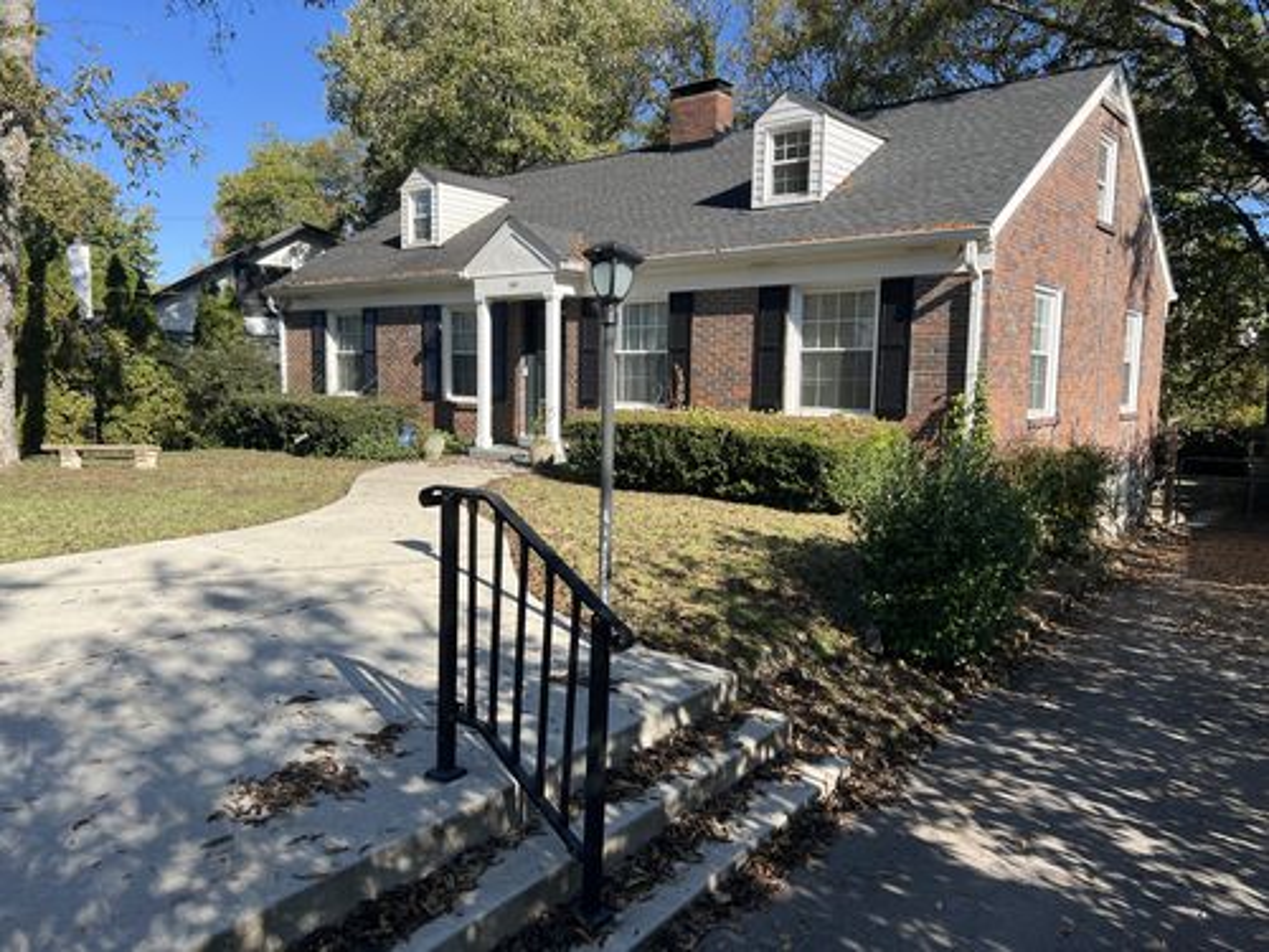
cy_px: 476
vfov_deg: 53.1
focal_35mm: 26
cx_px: 634
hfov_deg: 67.3
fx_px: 953
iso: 50
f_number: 1.5
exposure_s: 1/2299
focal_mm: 5.7
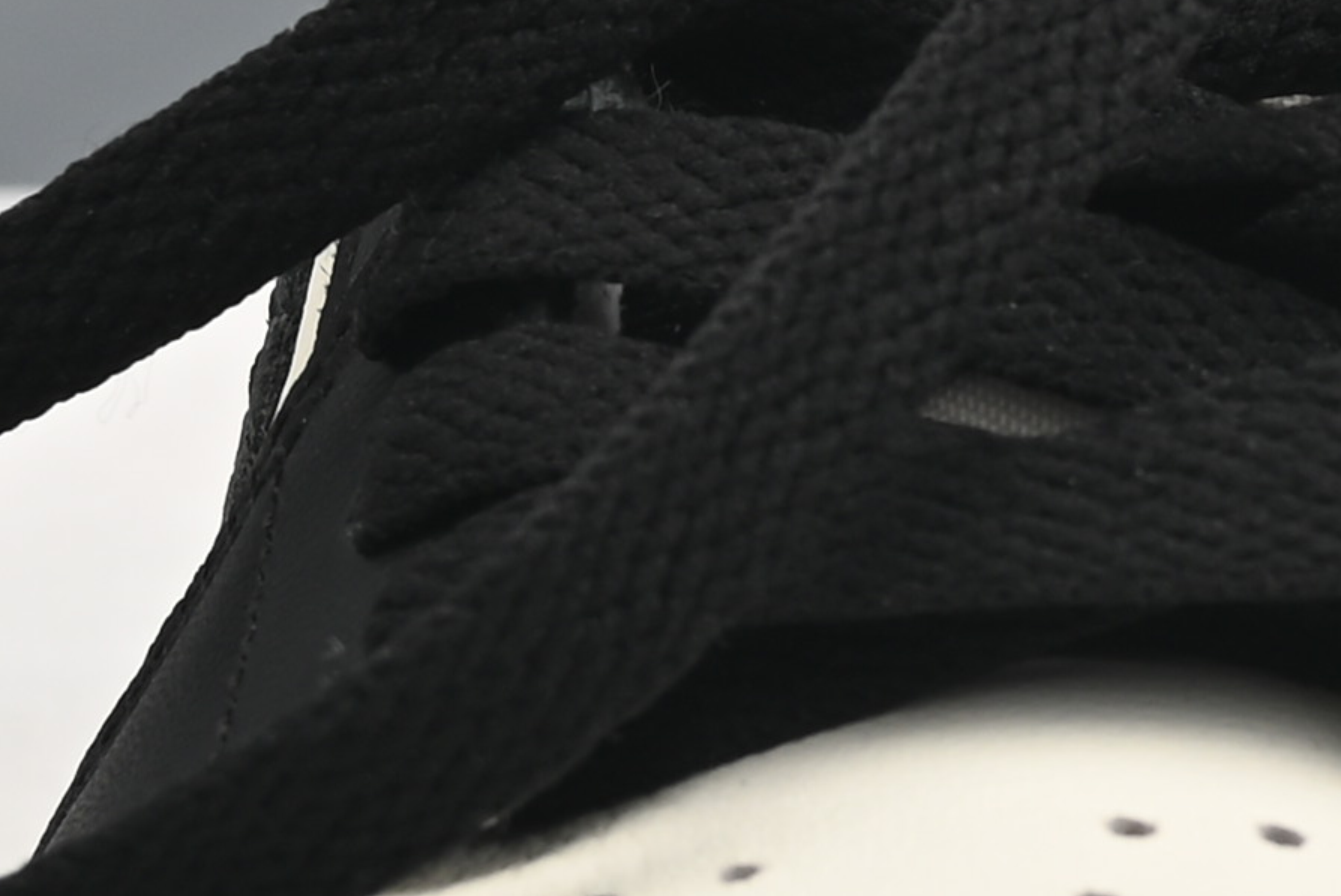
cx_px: 2014
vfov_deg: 5.0
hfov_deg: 7.3
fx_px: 10286
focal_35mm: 276
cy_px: -189
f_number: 11
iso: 100
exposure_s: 1/200
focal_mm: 41
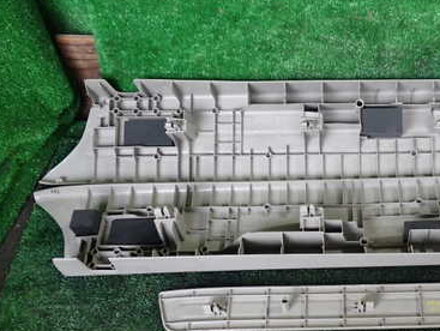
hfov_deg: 37.5
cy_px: 166
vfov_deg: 29.7
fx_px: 623
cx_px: 352
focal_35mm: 49
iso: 400
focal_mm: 5.4
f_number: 2.3
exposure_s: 1/30
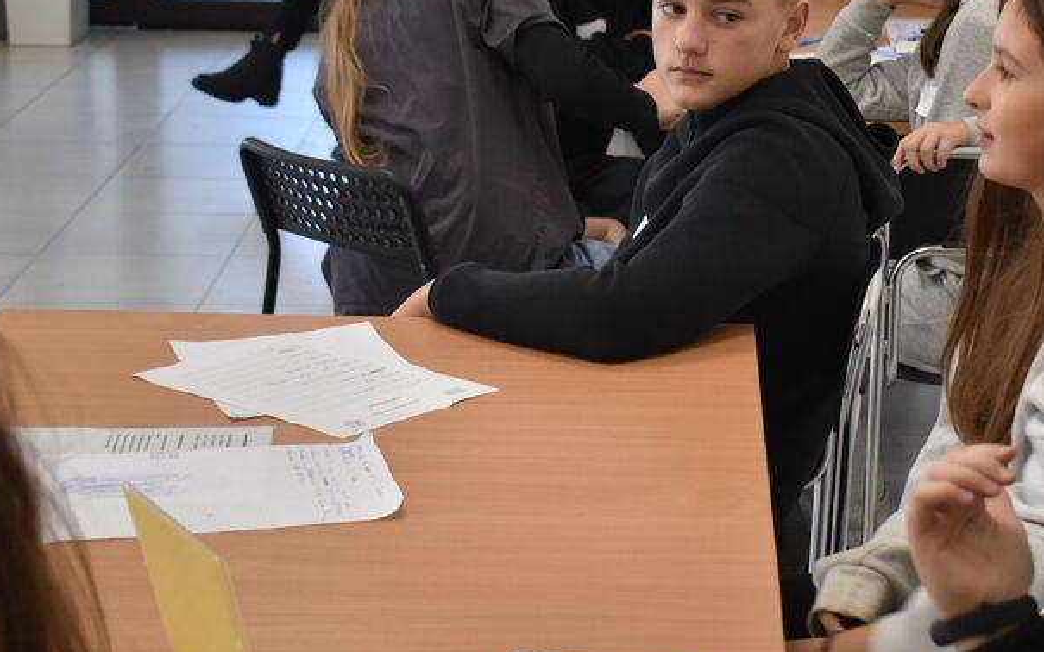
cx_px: 754
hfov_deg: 23.4
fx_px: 2504
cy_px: 268
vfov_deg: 14.8
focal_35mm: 88
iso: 400
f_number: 4.5
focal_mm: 34
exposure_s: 1/80
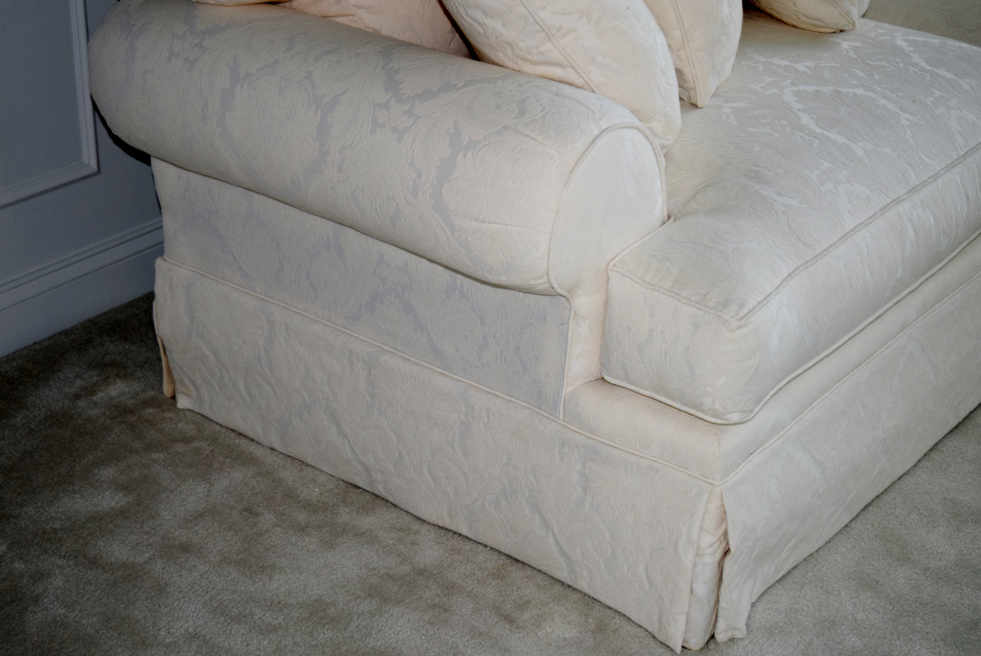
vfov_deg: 23.8
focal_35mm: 57
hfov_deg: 35.0
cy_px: 328
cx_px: 490
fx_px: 1554
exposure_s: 1/100
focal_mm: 38
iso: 800
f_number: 4.8
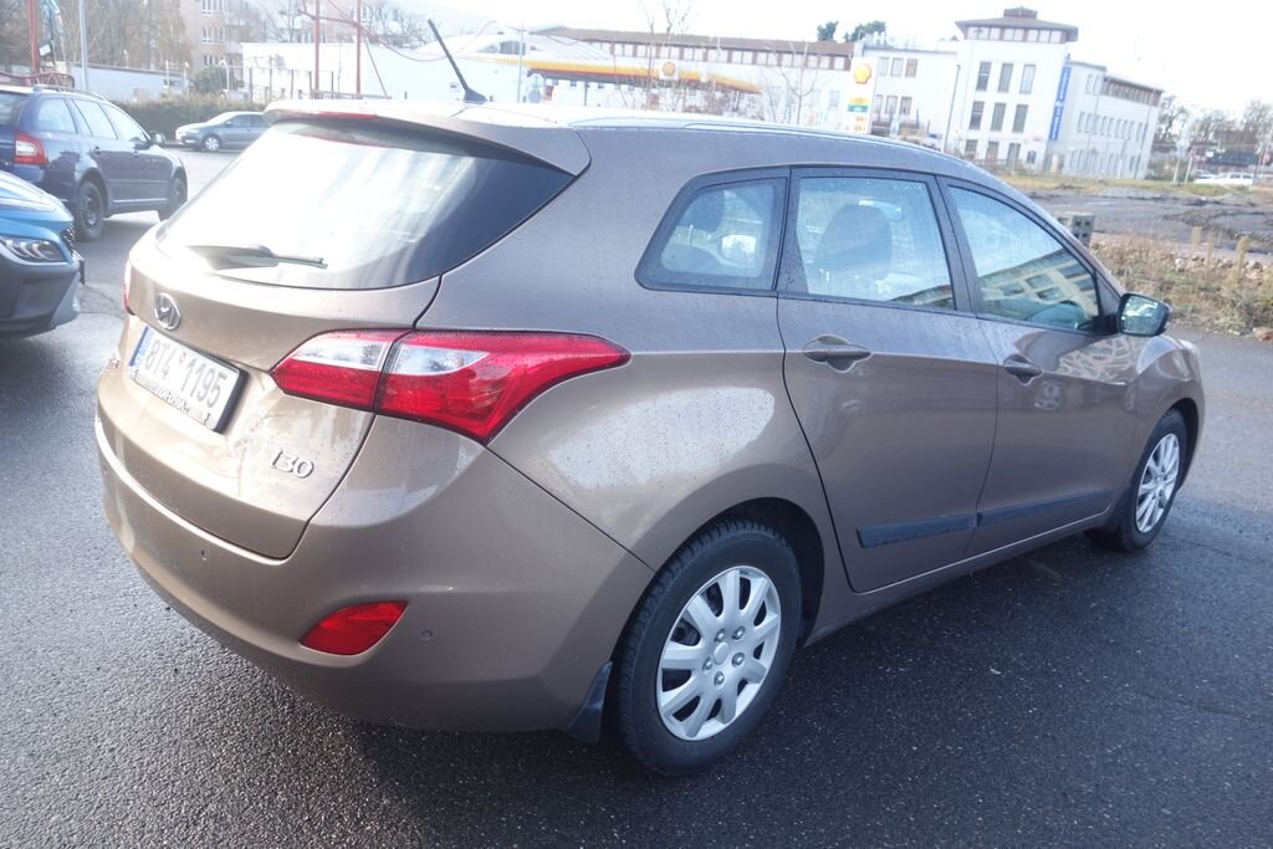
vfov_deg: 46.4
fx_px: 990
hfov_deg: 65.5
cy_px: 424
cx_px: 636
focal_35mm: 28
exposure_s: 1/100
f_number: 4
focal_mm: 10.4
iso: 125
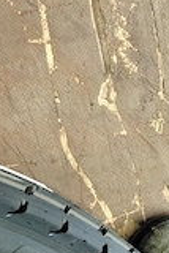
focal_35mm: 70
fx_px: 492
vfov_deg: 28.8
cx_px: -57
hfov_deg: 18.1
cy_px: 120
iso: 1866
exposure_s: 1/33.3
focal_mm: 4.05
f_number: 1.8
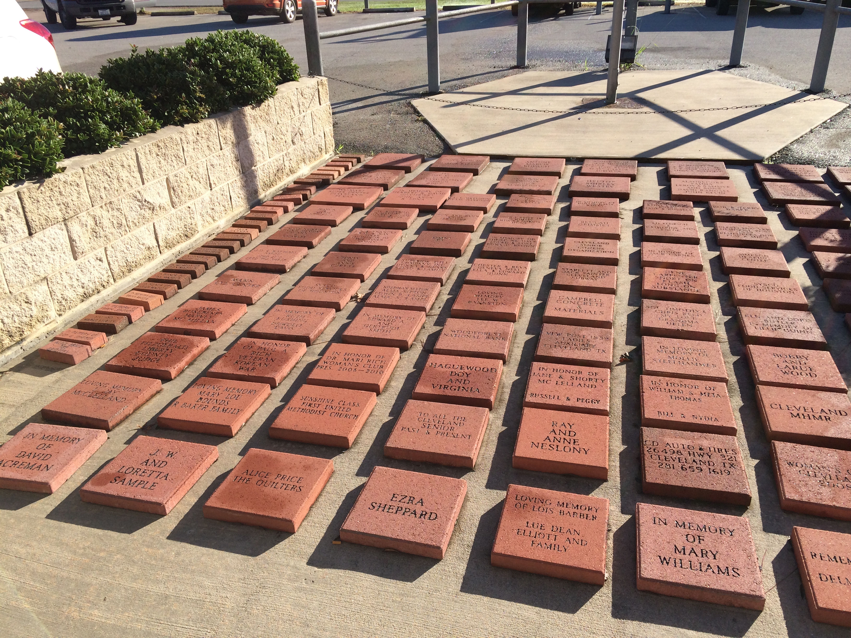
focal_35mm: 30
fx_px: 738
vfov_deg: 46.8
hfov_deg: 60.0
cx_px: 426
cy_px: 319
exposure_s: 1/1282
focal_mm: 4.12
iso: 32
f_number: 2.2
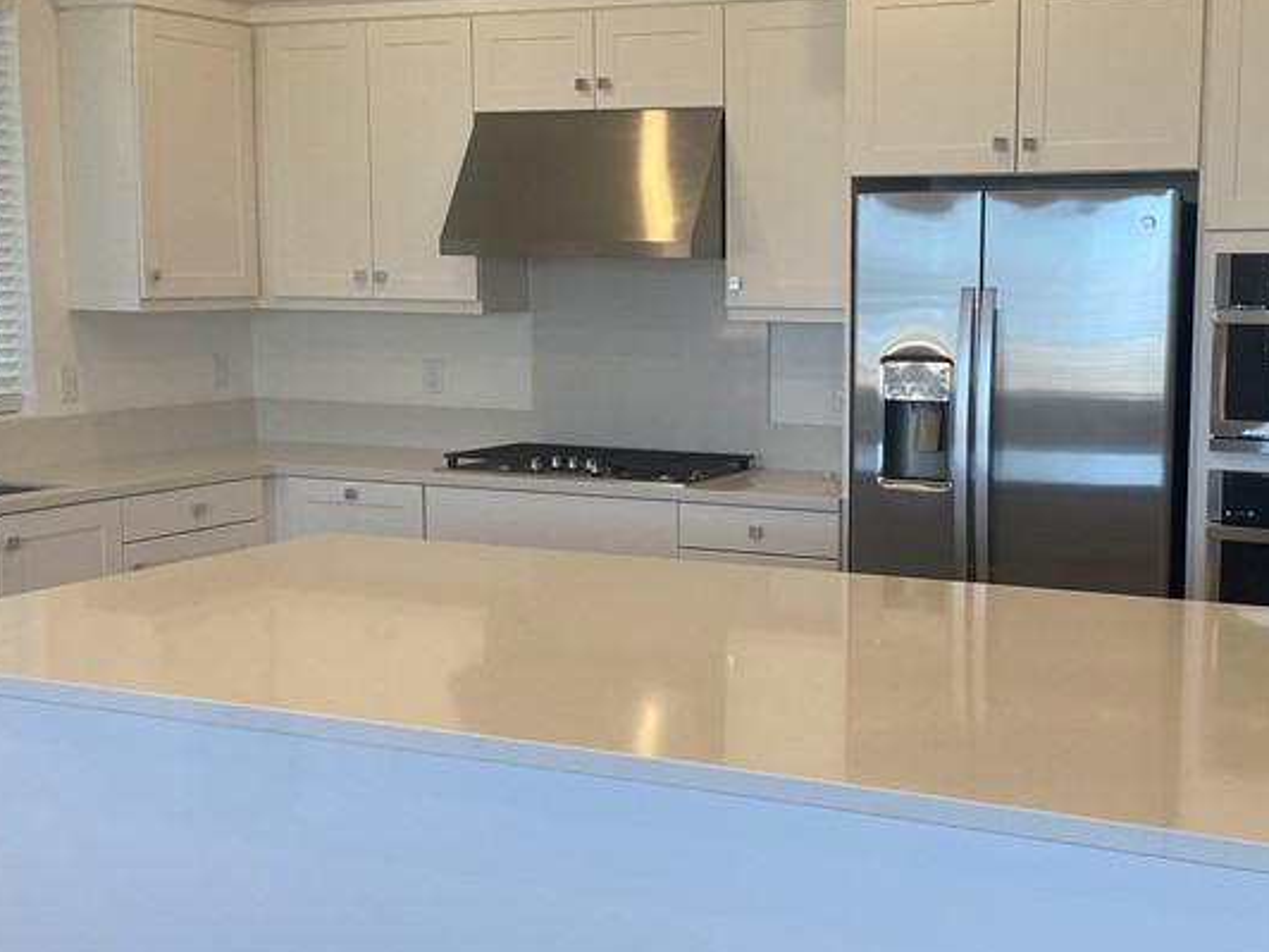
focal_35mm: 50
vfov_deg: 29.1
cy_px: 506
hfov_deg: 37.9
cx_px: 823
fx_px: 1833
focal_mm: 4.25
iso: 64
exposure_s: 1/120
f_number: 1.8
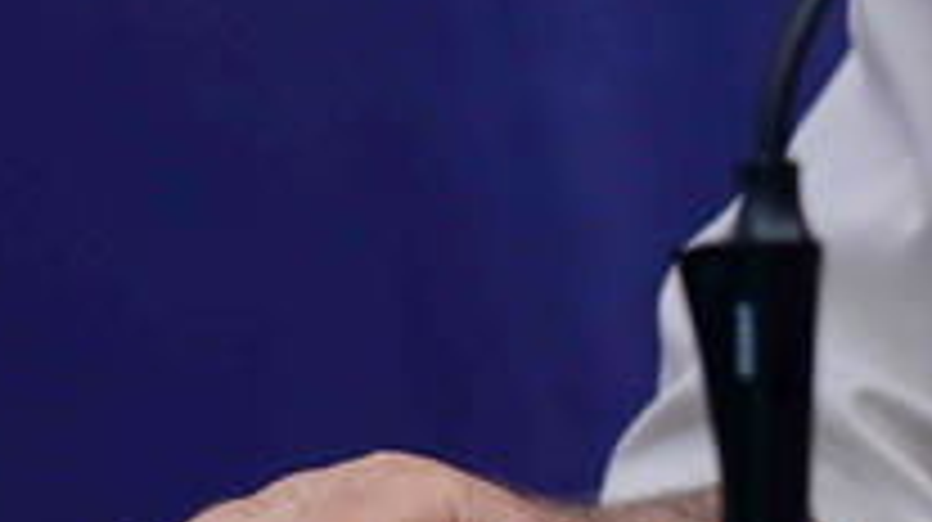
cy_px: -482
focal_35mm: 809
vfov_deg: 1.5
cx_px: 1517
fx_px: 19975
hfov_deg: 2.7
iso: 2000
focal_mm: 200
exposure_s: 1/250
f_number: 3.5
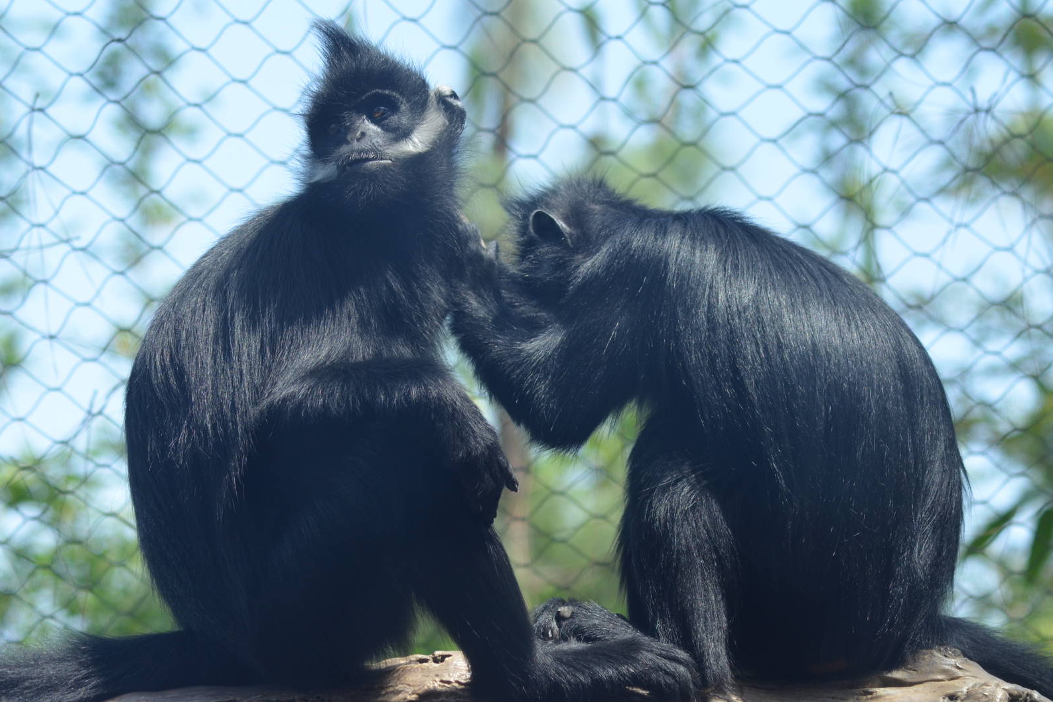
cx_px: 524
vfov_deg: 8.7
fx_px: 4636
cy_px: 351
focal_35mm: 159
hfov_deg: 13.0
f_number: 5.6
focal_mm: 105
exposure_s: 1/500
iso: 360
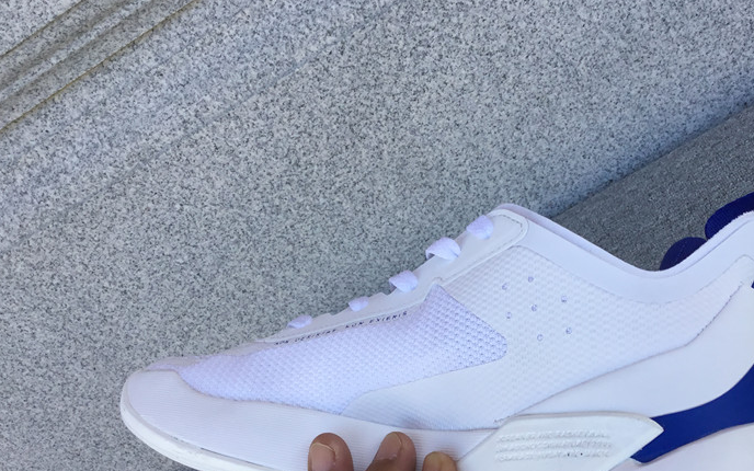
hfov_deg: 45.8
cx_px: 469
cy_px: 323
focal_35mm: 43
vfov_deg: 29.6
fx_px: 884
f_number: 2.4
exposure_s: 1/268
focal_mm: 3.3
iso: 25
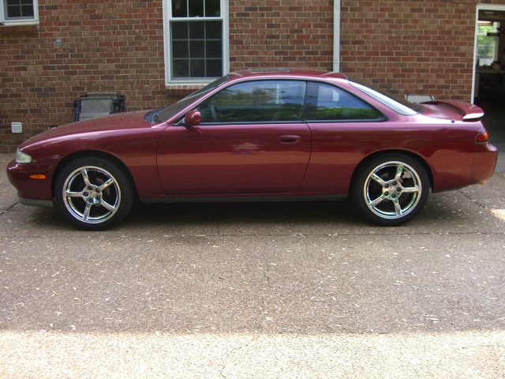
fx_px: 554
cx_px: 252
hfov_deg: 49.0
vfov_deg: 37.7
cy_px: 190
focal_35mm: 38
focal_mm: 7.9
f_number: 2.8
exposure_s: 1/200
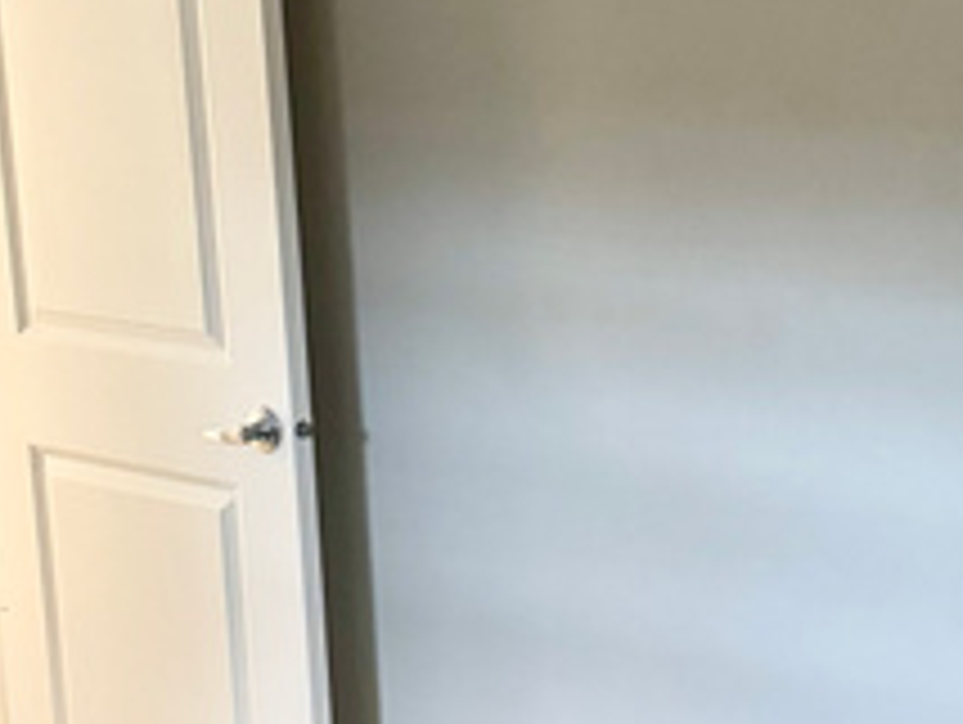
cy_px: 405
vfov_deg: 17.2
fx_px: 2395
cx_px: 670
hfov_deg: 22.6
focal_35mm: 86
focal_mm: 6.76
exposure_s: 1/40
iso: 1000
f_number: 1.78
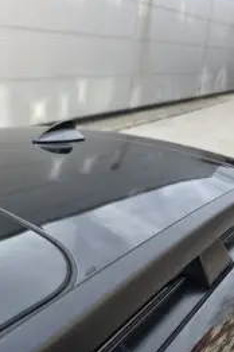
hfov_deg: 37.4
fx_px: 322
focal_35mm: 33
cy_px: 173
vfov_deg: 57.2
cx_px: 24
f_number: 1.7
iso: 50
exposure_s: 1/359
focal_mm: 6.3
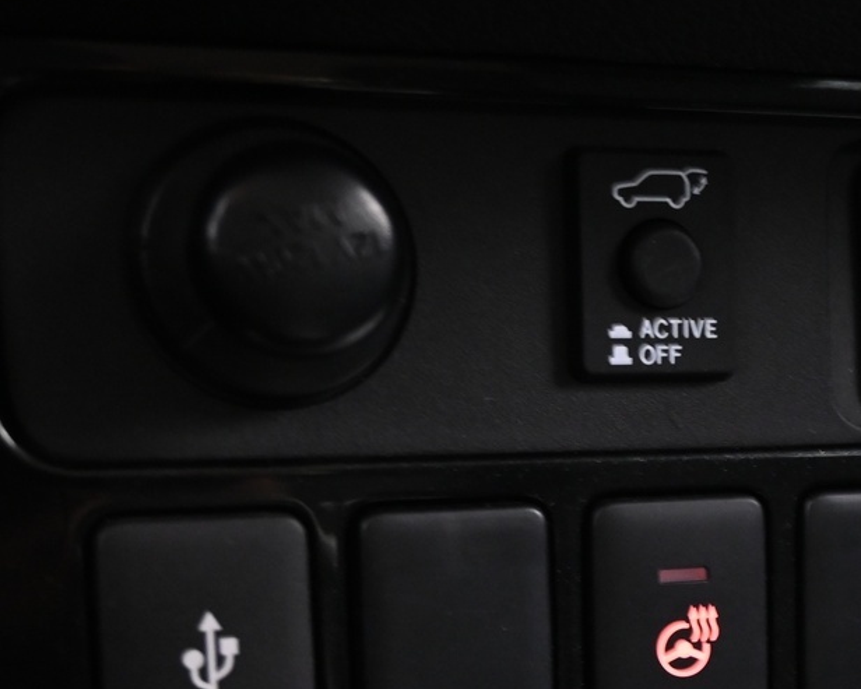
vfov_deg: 19.8
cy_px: 644
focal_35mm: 76
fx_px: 1933
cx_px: 797
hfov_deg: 24.3
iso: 1600
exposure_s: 1/1.6
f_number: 3.8
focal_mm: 20.5
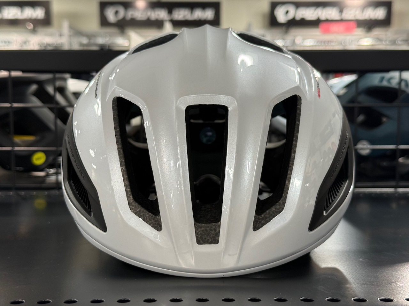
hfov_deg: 39.7
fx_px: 567
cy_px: 153
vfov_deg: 30.3
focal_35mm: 48
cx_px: 204
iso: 50
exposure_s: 1/100
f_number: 1.78
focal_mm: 6.76
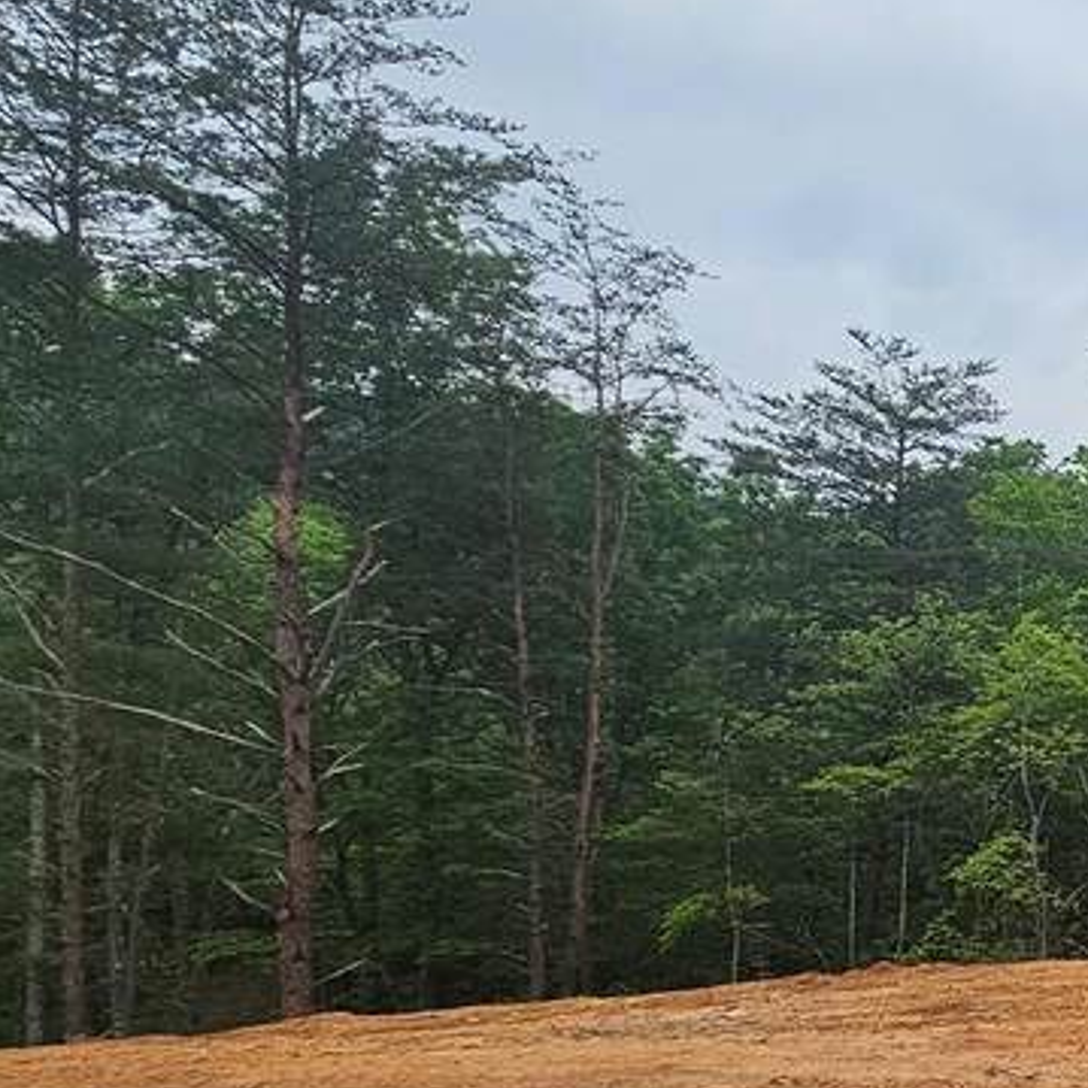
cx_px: 1837
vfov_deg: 39.6
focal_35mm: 41
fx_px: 1458
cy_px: 839
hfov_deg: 24.4
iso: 50
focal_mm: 2.2
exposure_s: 1/1372
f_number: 2.2
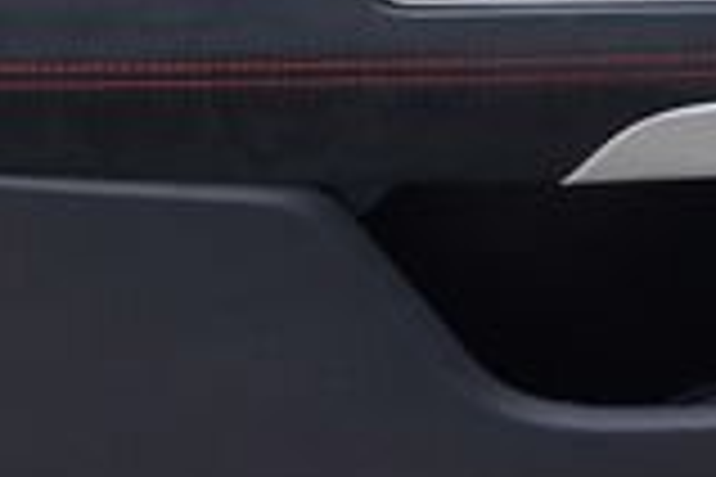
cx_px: 536
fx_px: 3083
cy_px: -407
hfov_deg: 13.2
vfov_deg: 8.5
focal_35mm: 155
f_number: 4
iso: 160
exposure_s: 1/60
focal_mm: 24
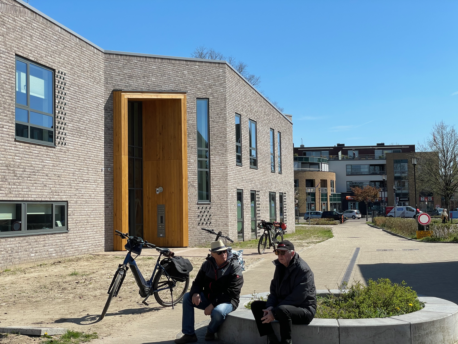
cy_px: 172
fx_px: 688
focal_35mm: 52
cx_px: 229
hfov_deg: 36.8
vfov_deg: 28.0
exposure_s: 1/1776
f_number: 2
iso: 25
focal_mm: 6
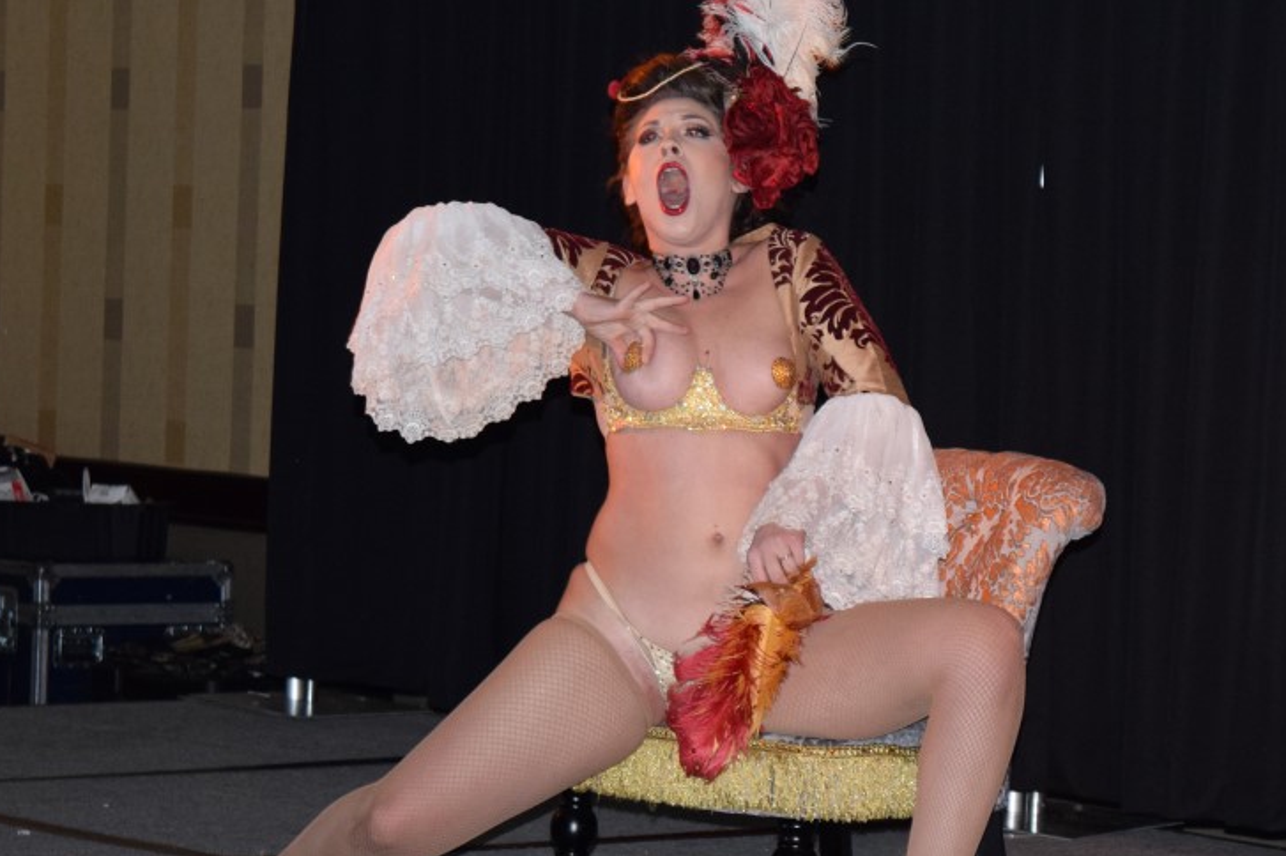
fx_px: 4670
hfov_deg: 15.7
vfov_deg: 10.5
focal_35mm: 131
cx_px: 828
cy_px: 467
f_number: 5.6
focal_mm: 55
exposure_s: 1/60
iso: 1600
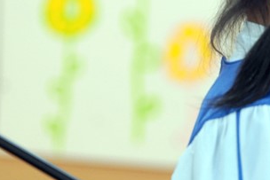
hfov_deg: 3.5
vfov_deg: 2.4
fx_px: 4374
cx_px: 338
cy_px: -4
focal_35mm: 583
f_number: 4
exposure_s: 1/200
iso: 1000
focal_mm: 197
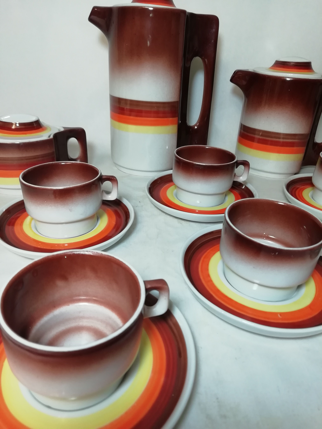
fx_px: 322
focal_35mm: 26
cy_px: 214
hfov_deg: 53.1
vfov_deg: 67.3
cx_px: 161
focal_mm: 3.46
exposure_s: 1/50
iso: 64
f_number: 2.2
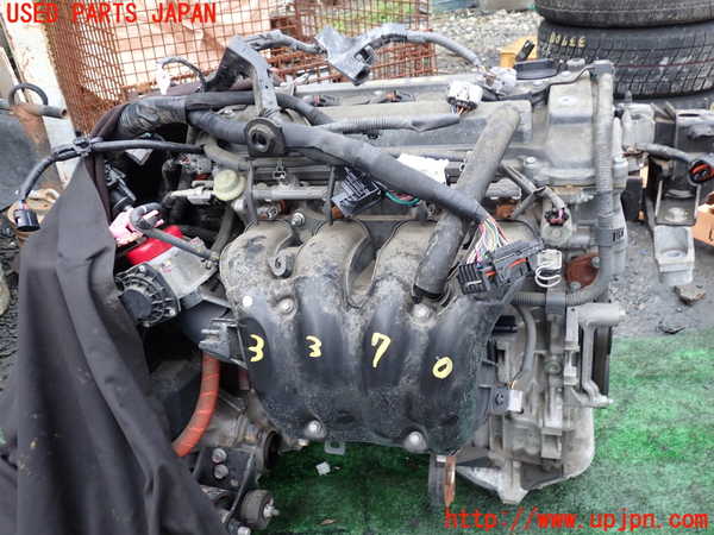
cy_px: 268
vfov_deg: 46.8
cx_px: 357
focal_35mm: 30
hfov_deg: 60.0
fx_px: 619
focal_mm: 5.4
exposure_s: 1/60
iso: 160
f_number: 2.3
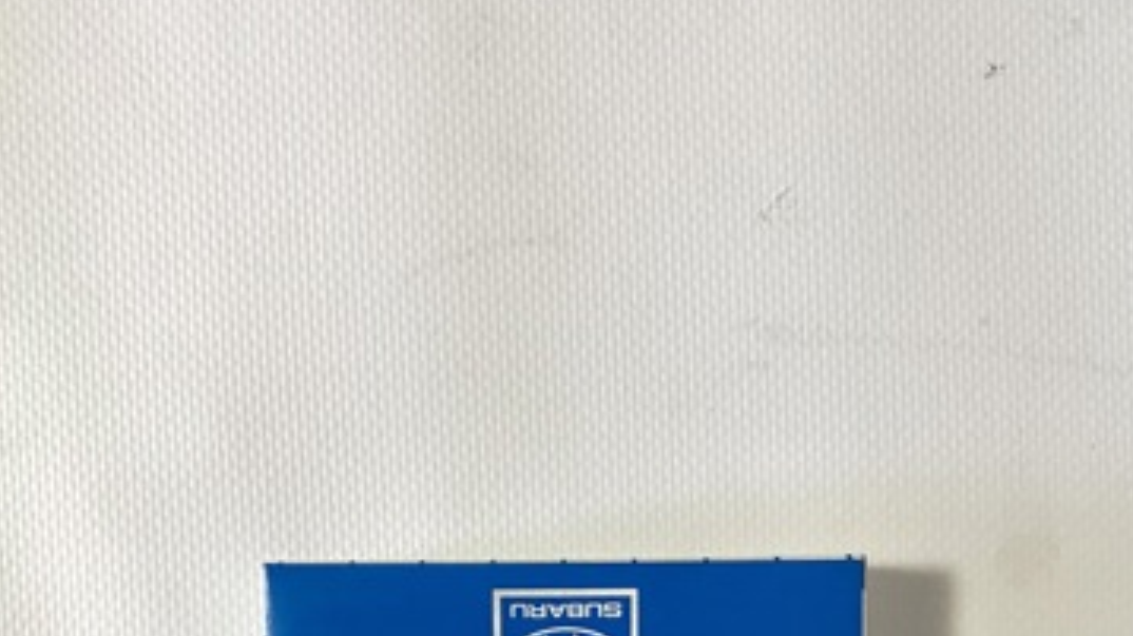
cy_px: 715
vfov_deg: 28.1
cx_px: 566
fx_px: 1141
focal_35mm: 38
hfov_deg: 52.8
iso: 320
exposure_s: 1/50
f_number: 1.8
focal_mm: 4.25
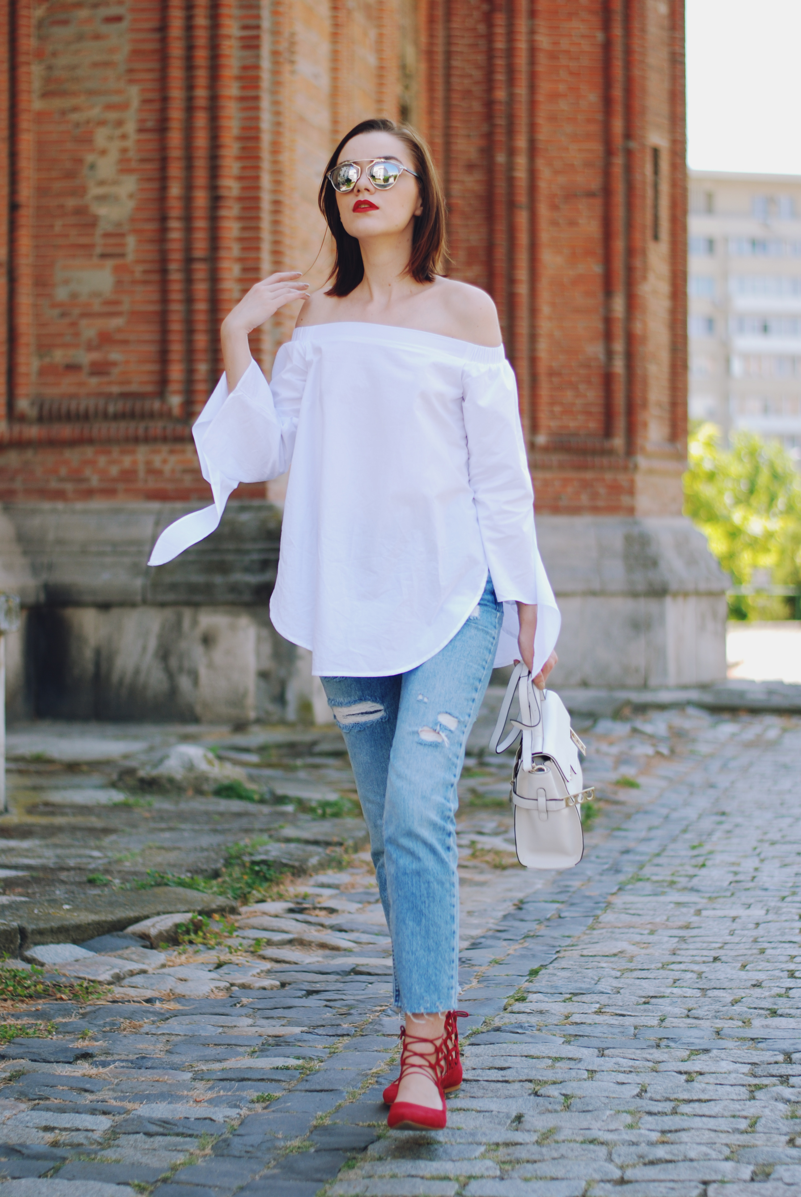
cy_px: 598
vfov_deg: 27.0
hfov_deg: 18.2
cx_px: 400
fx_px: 2496
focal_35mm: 75
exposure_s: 1/640
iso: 100
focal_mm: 50
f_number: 1.8
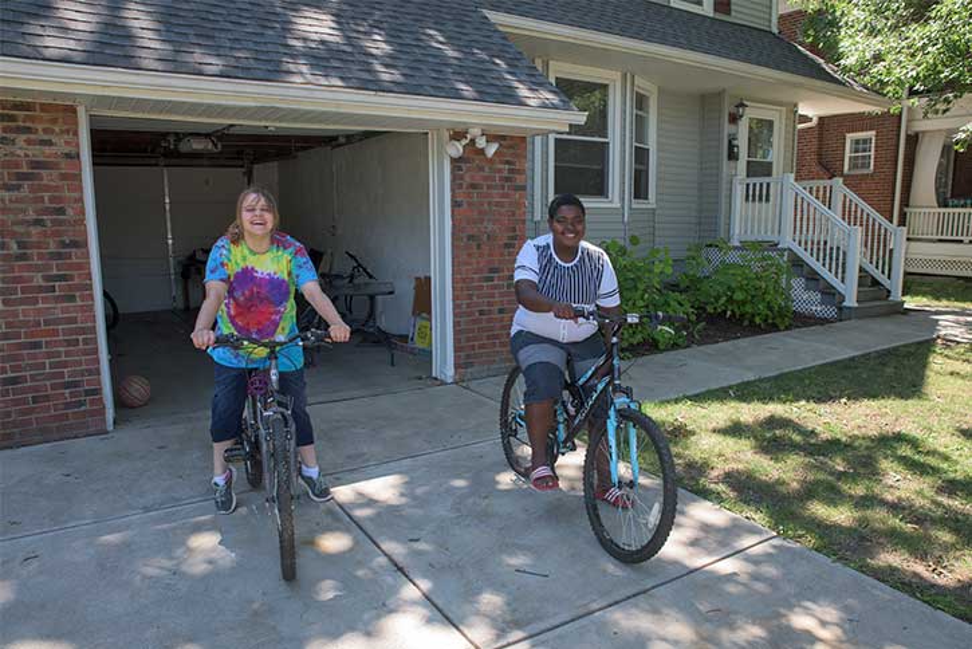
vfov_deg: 53.2
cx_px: 486
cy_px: 324
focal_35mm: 24
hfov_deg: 73.7
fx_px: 648
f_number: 8
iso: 640
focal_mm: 24
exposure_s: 1/320
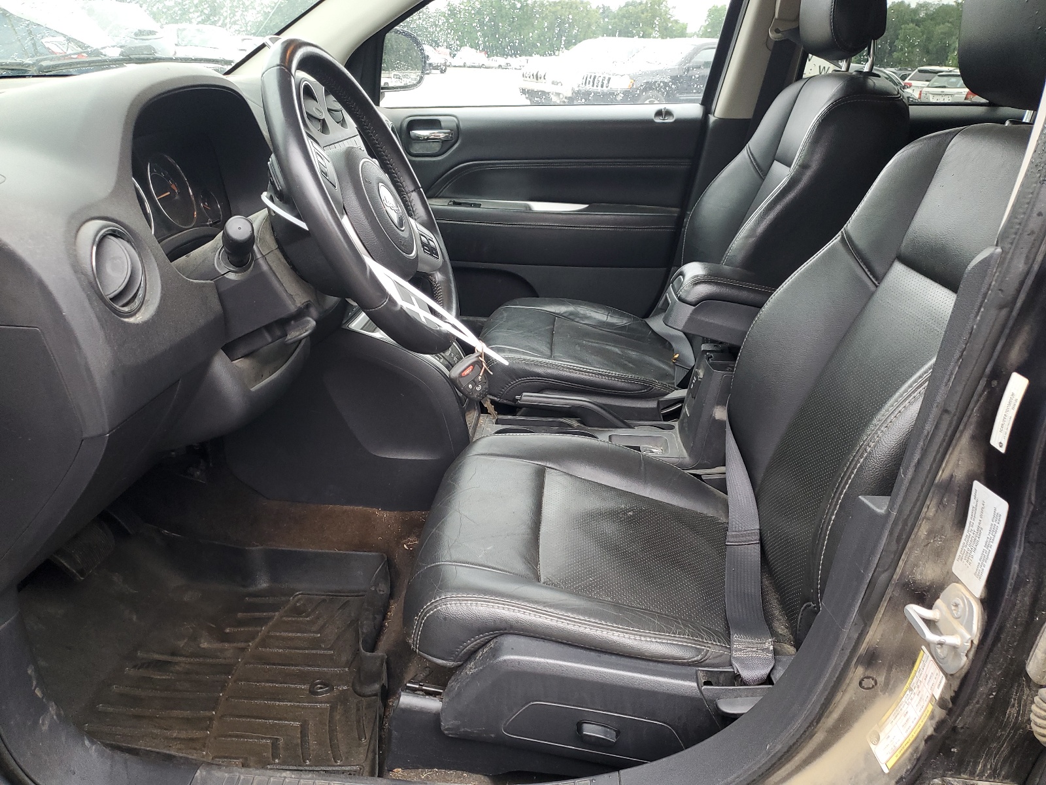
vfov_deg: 53.1
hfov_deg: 67.3
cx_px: 523
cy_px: 392
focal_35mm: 26
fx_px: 786
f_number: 1.5
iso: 91
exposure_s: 1/100
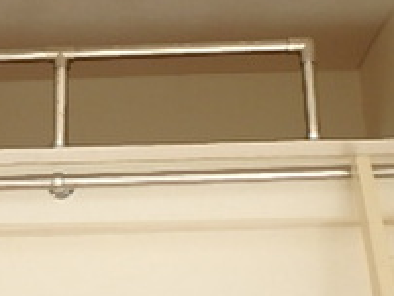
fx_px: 831
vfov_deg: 19.9
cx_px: 143
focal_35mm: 73
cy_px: 48
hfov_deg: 26.6
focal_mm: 3.7
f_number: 3.5
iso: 200
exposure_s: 1/50
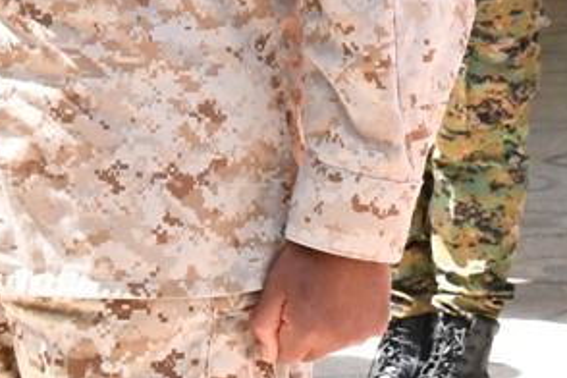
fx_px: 4630
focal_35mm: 294
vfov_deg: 4.6
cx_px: 519
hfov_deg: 7.0
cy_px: -282
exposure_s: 1/640
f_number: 13
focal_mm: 40
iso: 4000
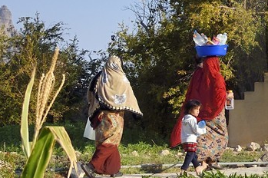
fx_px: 1227
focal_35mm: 165
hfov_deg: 11.2
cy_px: 33
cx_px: 548
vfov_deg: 8.3
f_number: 10
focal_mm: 36
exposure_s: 1/320
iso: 200
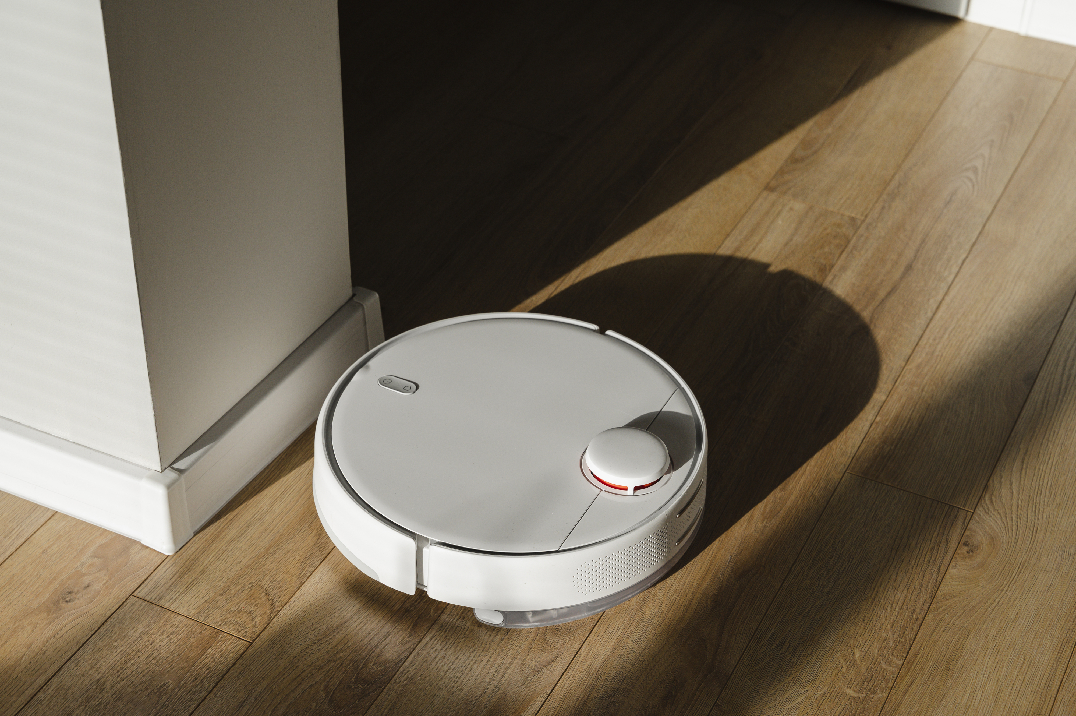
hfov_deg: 33.4
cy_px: 358
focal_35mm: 60
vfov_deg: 22.6
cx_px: 538
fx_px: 1792
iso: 400
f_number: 5.6
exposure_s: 1/400
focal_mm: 60
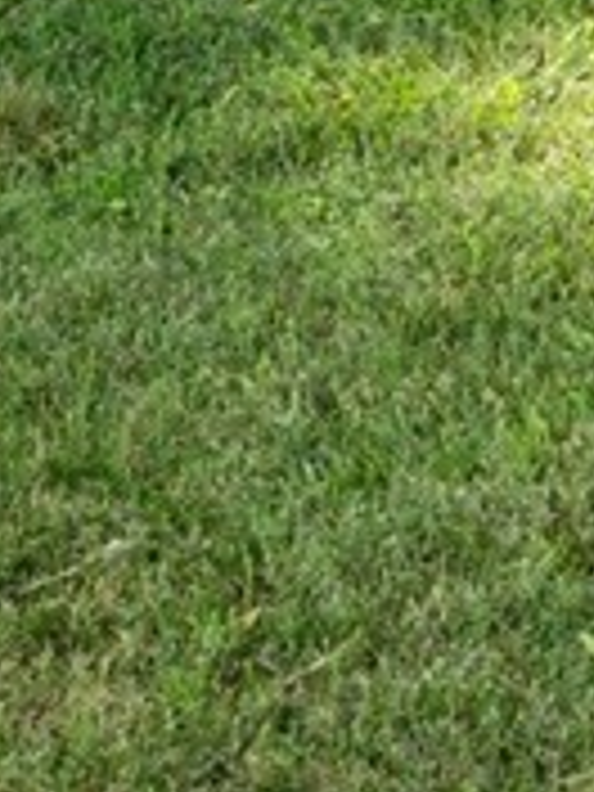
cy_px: -1262
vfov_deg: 9.5
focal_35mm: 178
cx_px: 1526
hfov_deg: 7.7
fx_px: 4073
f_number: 9
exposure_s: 1/200
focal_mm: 16
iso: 250
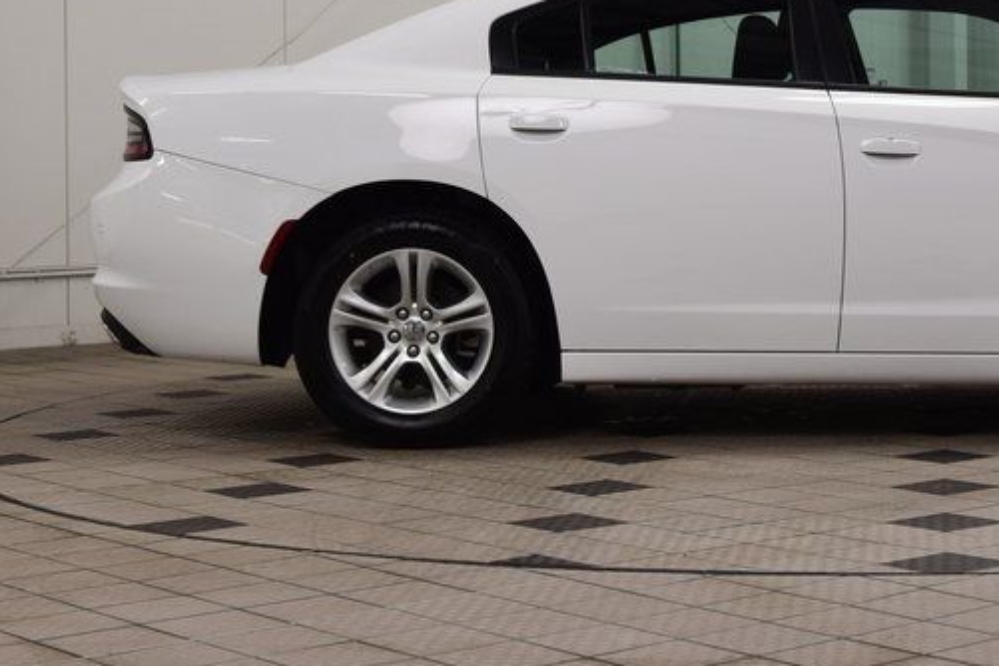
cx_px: 923
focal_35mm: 92
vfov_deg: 14.8
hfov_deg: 21.6
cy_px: 188
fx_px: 2553
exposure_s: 1/40
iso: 400
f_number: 7.1
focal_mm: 30
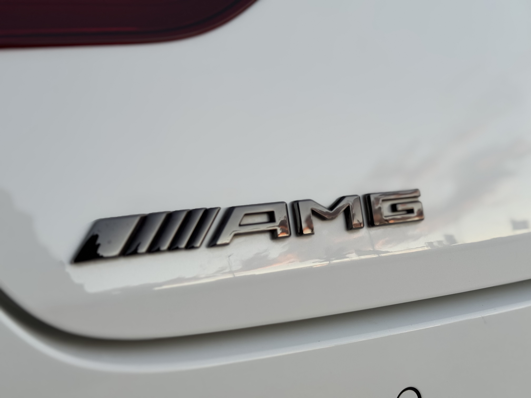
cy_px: 199
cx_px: 266
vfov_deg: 30.3
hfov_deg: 39.7
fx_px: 736
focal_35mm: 48
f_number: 1.78
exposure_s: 1/160
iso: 50
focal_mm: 6.76
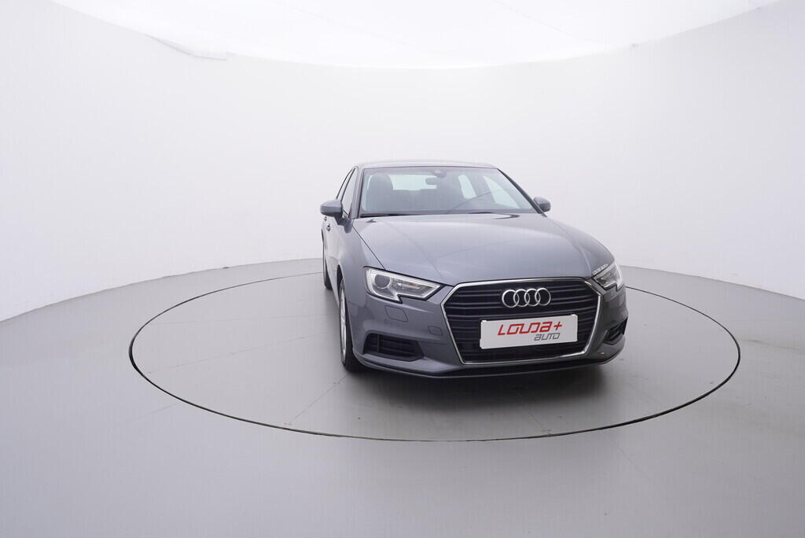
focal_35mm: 22
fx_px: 503
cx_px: 402
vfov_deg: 56.2
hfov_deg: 77.3
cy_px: 269
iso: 200
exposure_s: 1/80
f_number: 5
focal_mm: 15
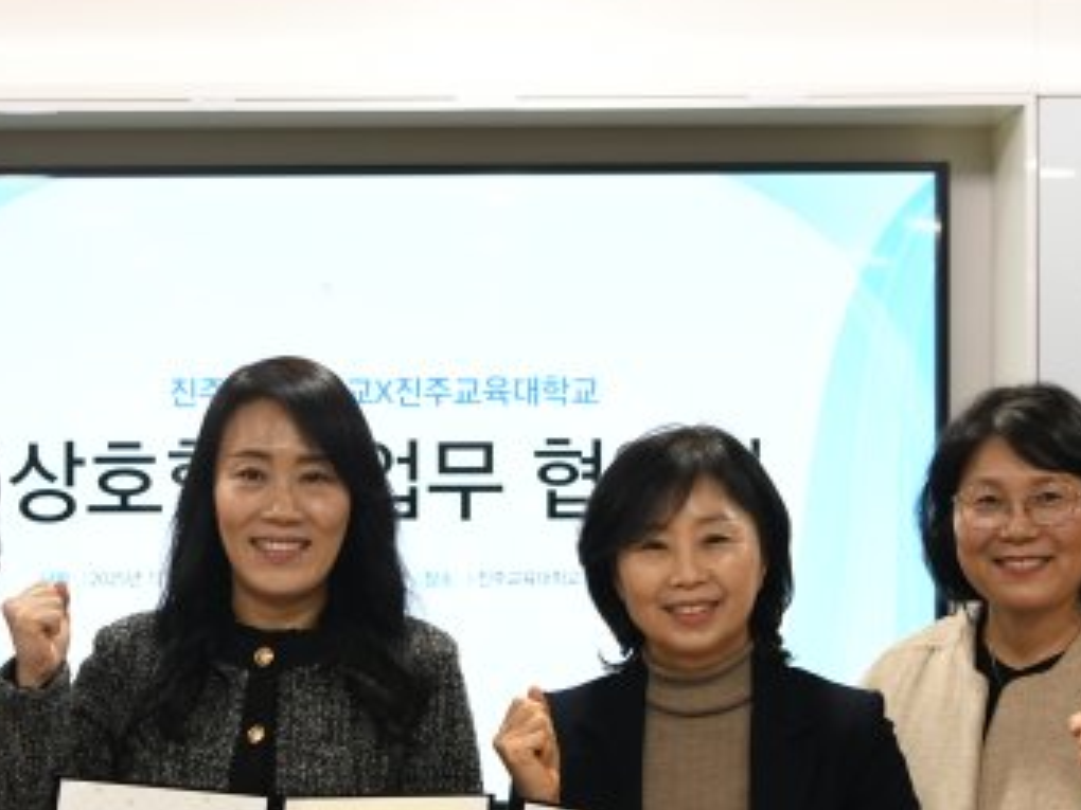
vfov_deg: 14.2
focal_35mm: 104
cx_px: 337
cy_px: 596
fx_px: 3248
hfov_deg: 18.8
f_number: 5
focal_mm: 46
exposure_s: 1/100
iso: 1000
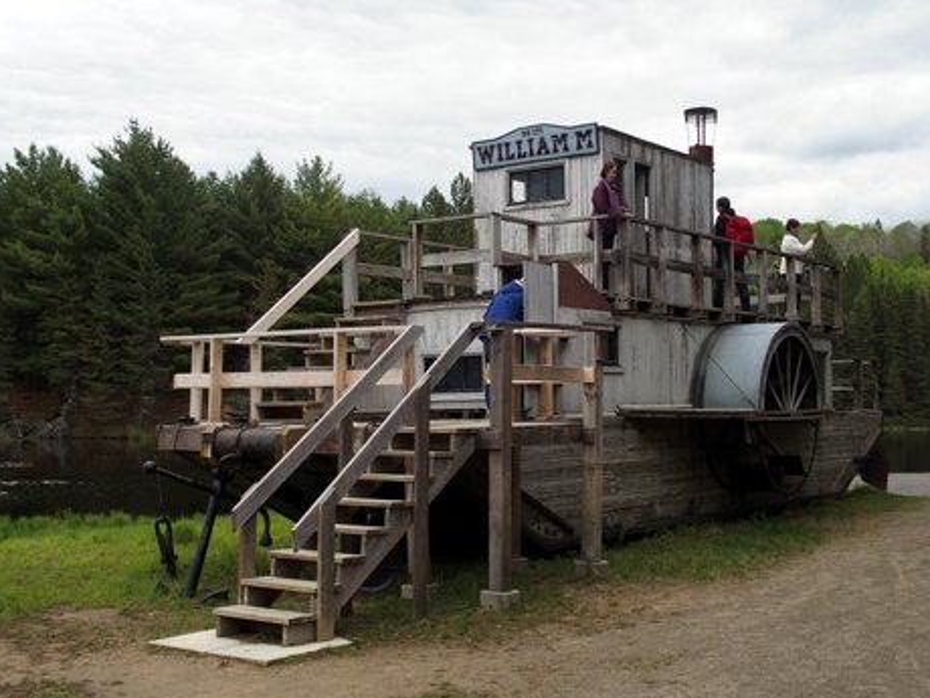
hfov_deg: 39.7
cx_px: 479
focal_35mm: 48
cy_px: 348
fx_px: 1290
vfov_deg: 30.3
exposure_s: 1/400
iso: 100
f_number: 3.5
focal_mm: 9.8
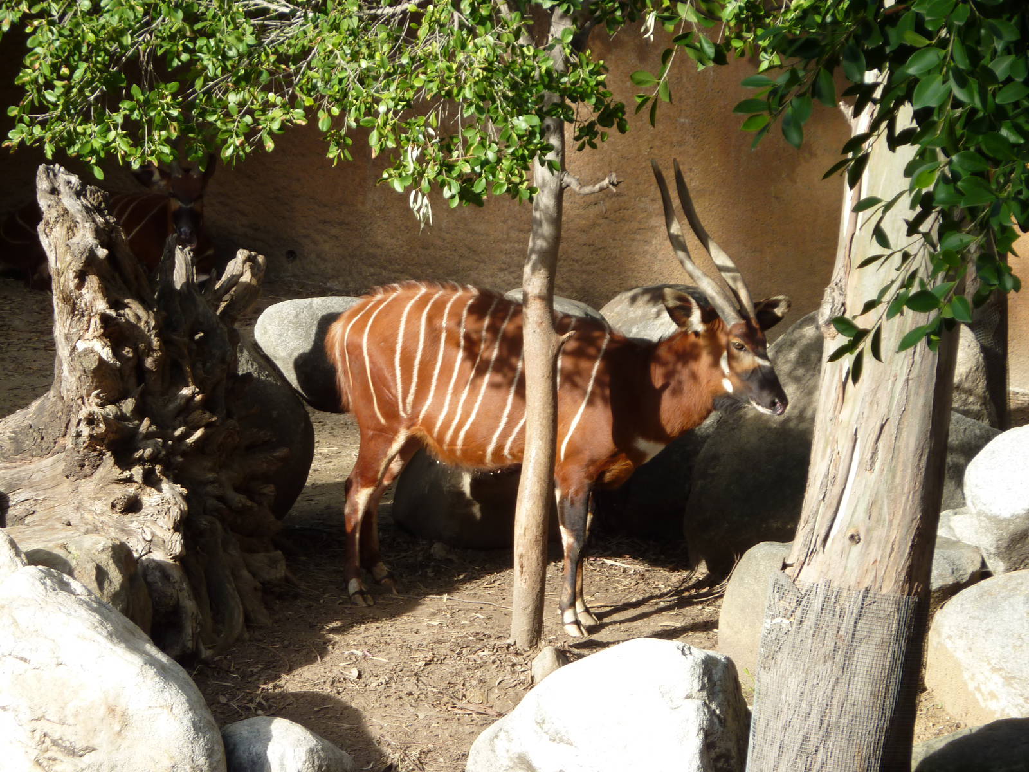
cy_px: 386
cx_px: 514
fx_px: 5826
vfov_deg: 7.6
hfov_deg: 10.1
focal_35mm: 196
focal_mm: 32.1
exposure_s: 1/100
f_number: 4.5
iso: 80
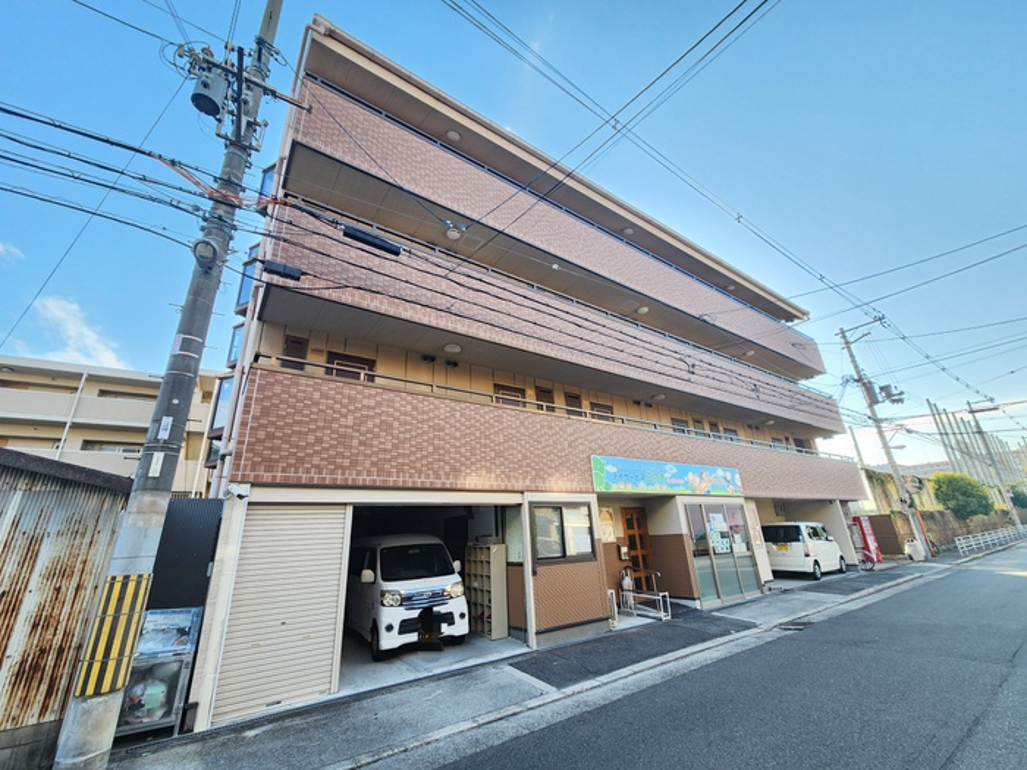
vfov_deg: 89.9
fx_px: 386
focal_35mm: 13
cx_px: 514
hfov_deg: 106.2
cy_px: 385
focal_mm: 2.2
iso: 50
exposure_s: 1/175
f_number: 2.2
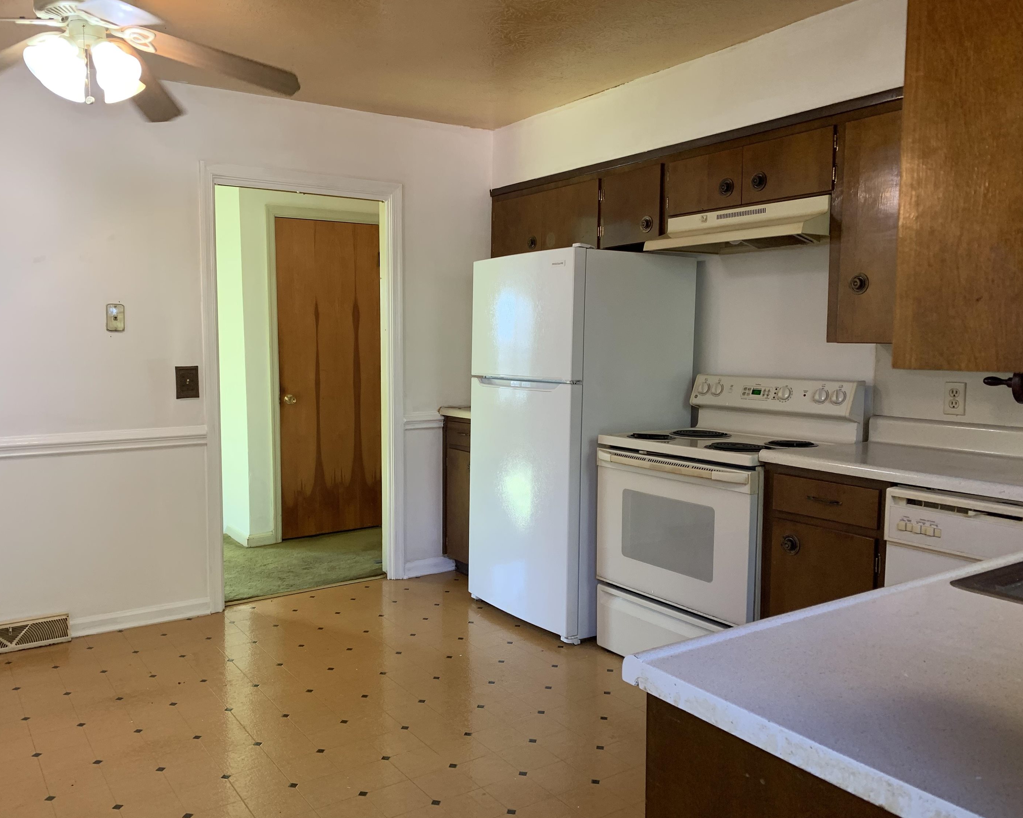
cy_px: 417
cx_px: 460
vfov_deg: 51.5
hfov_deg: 62.1
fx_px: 848
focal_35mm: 28
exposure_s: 1/60
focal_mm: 4.25
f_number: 1.8
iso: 80
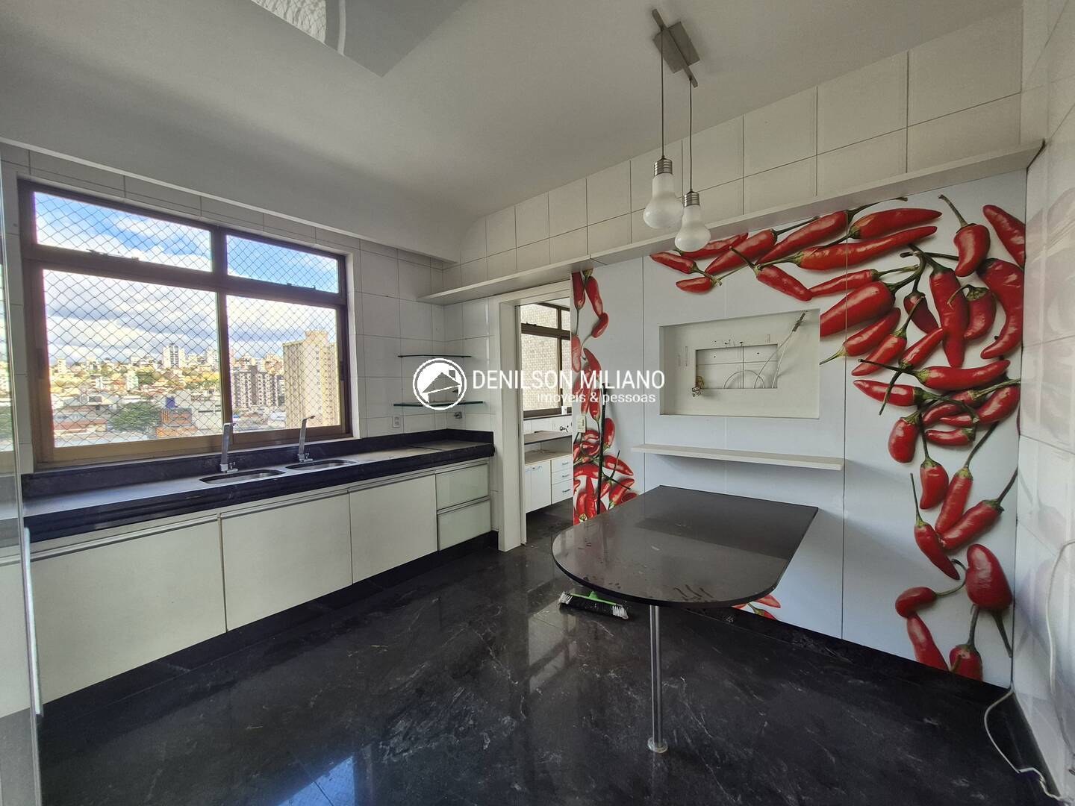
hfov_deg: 106.2
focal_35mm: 13
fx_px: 404
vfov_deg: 89.9
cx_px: 538
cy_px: 403
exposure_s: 1/60
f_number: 2.2
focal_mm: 1.74
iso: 64
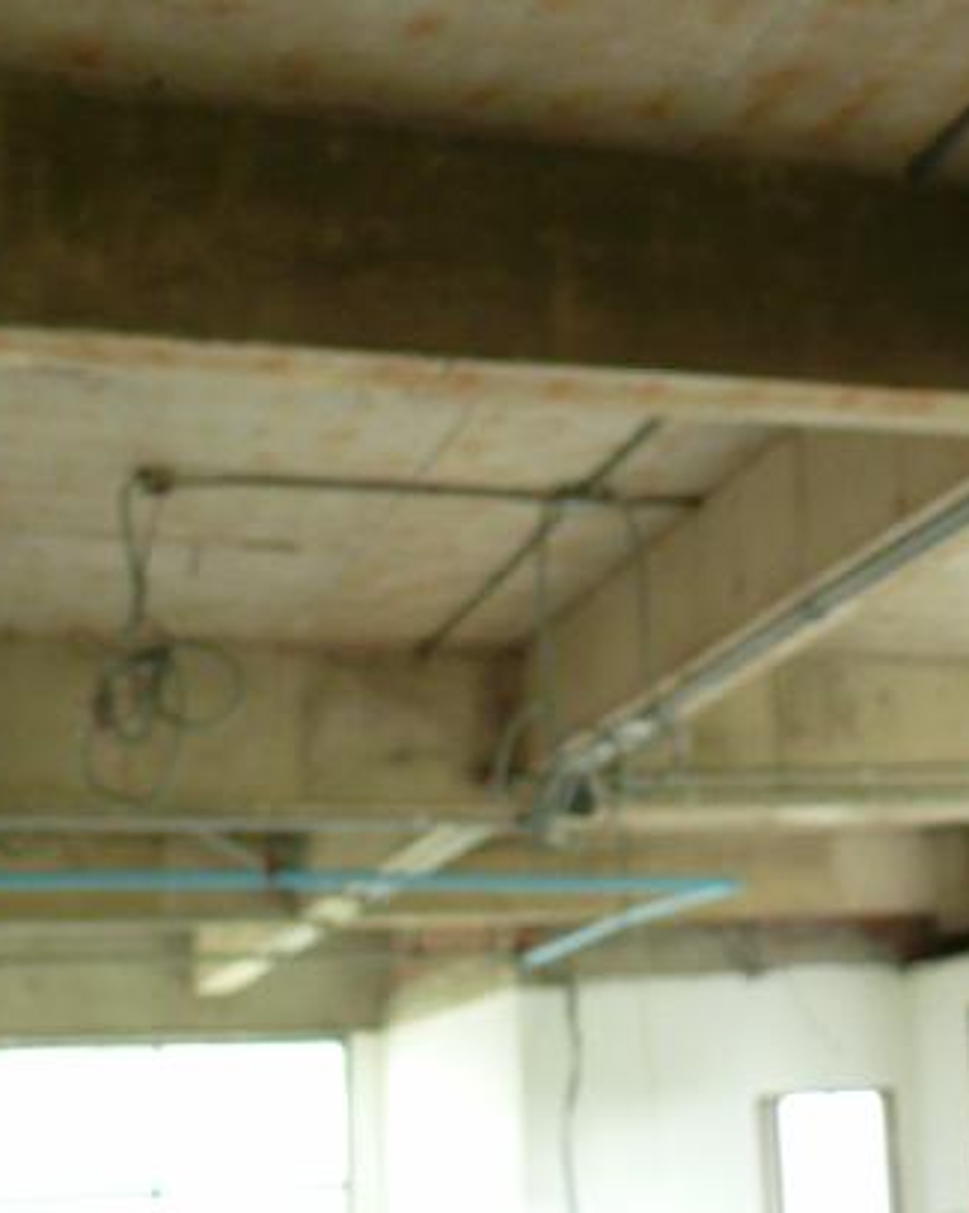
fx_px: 2404
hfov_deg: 22.3
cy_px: 345
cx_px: 865
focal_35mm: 67
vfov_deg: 28.0
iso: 200
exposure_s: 1/20
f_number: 2.8
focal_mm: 7.4
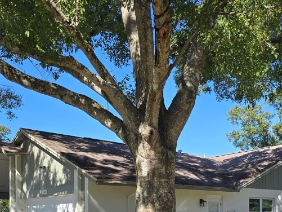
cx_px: 176
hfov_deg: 40.2
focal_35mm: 47
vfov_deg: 28.9
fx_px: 383
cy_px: 211
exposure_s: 1/389
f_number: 1.7
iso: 12
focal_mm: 6.3
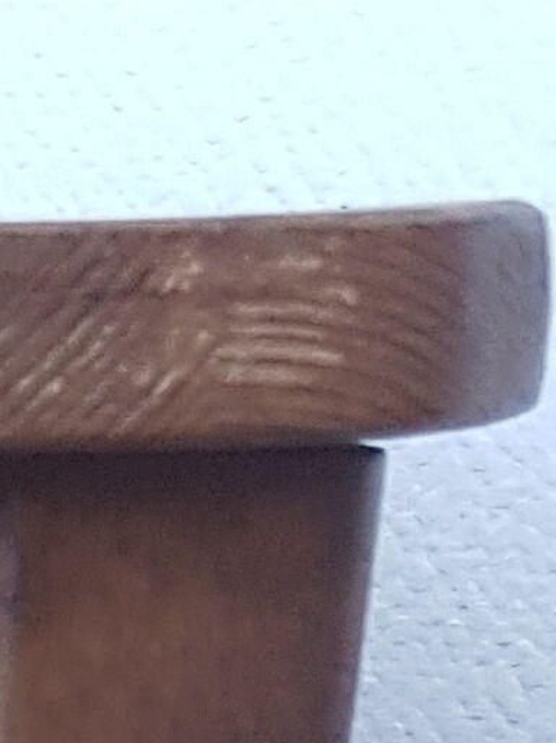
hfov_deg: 6.4
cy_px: 2164
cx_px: -1340
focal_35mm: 204
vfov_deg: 8.3
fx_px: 4372
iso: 125
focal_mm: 4.2
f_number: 1.7
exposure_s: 1/60
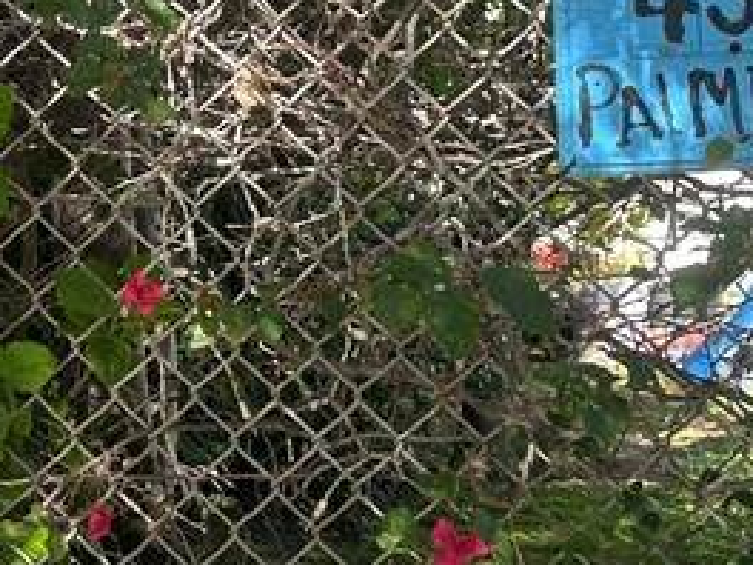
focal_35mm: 93
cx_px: -23
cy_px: 177
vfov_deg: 15.9
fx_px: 2023
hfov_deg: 20.3
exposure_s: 1/580
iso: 80
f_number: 1.78
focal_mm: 6.86
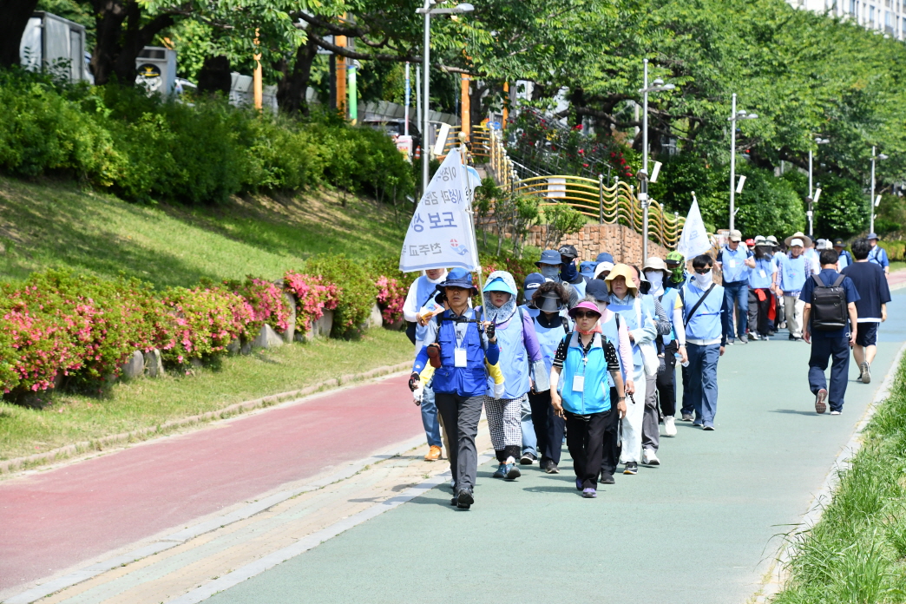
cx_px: 453
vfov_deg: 9.7
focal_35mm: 142
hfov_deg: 14.4
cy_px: 302
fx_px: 3573
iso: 800
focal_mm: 95
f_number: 10
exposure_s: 1/1600
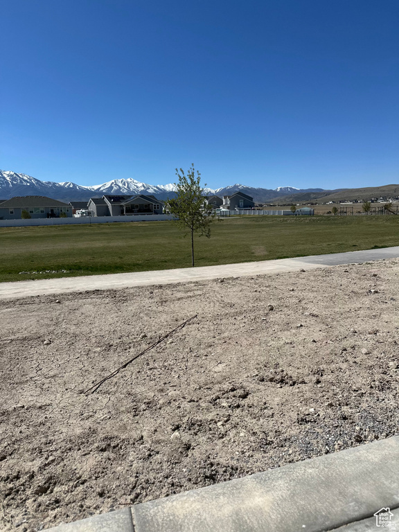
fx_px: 369
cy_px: 266
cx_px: 200
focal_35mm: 24
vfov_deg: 71.6
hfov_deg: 56.8
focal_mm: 6.86
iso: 80
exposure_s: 1/8929
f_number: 1.78
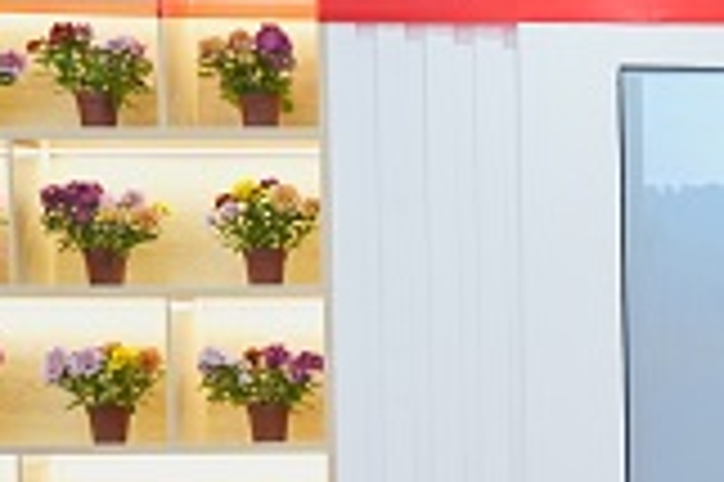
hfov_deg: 12.8
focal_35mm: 149
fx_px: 2993
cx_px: 1183
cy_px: 671
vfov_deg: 9.0
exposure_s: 1/250
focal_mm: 40
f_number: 2.8
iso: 2000
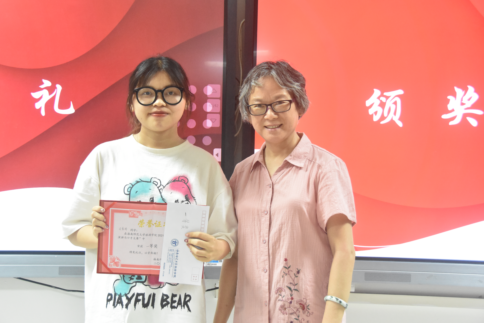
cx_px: 242
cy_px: 162
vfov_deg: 19.7
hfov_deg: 29.2
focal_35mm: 69
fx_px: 928
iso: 4500
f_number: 5.6
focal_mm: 46
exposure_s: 1/60
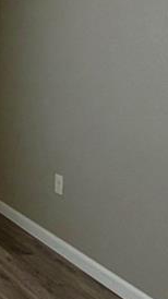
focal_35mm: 57
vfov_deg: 35.9
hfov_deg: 13.4
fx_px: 452
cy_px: 79
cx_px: -266
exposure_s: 1/120
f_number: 2.2
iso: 50
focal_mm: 2.22
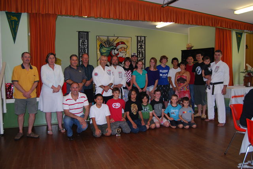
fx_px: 200
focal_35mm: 28
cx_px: 126
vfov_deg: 45.8
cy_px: 84
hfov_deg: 64.5
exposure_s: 1/60
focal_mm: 19
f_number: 3.5
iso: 200
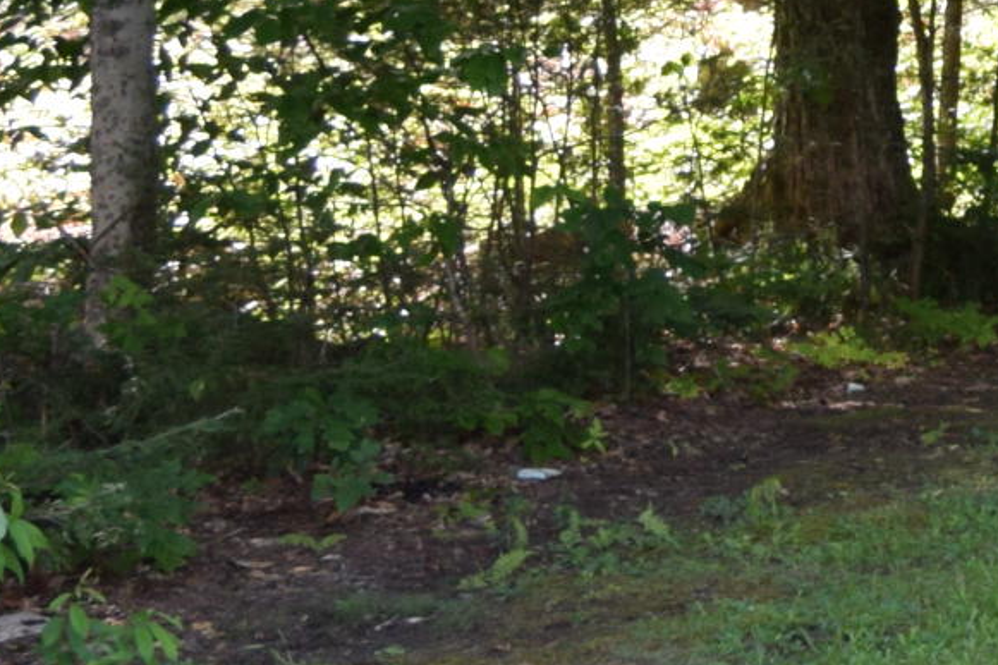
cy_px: -406
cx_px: 2388
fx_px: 5155
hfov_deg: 9.8
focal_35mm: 186
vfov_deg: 7.2
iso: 400
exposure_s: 1/160
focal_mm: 24
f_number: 6.3
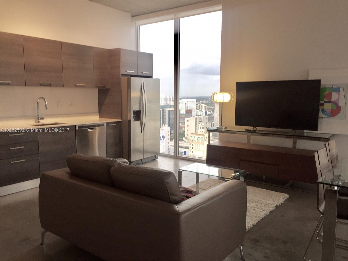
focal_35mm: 29
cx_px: 174
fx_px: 292
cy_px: 130
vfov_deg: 48.2
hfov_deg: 61.7
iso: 32
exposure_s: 1/60
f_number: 2.2
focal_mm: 4.15
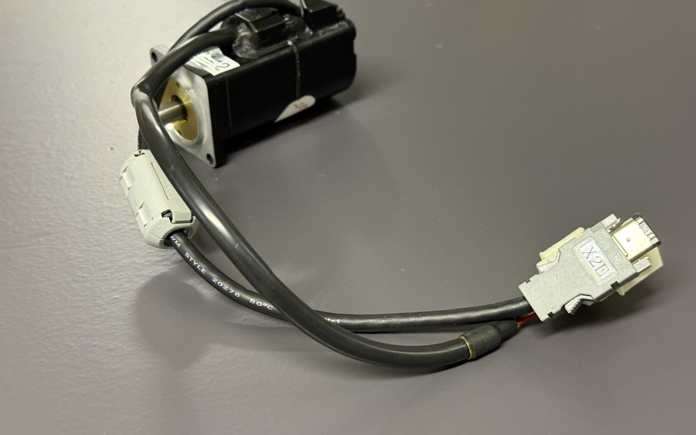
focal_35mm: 51
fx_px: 967
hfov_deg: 39.6
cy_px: 211
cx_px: 349
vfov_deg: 25.3
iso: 320
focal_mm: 6.76
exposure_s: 1/33
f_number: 1.78
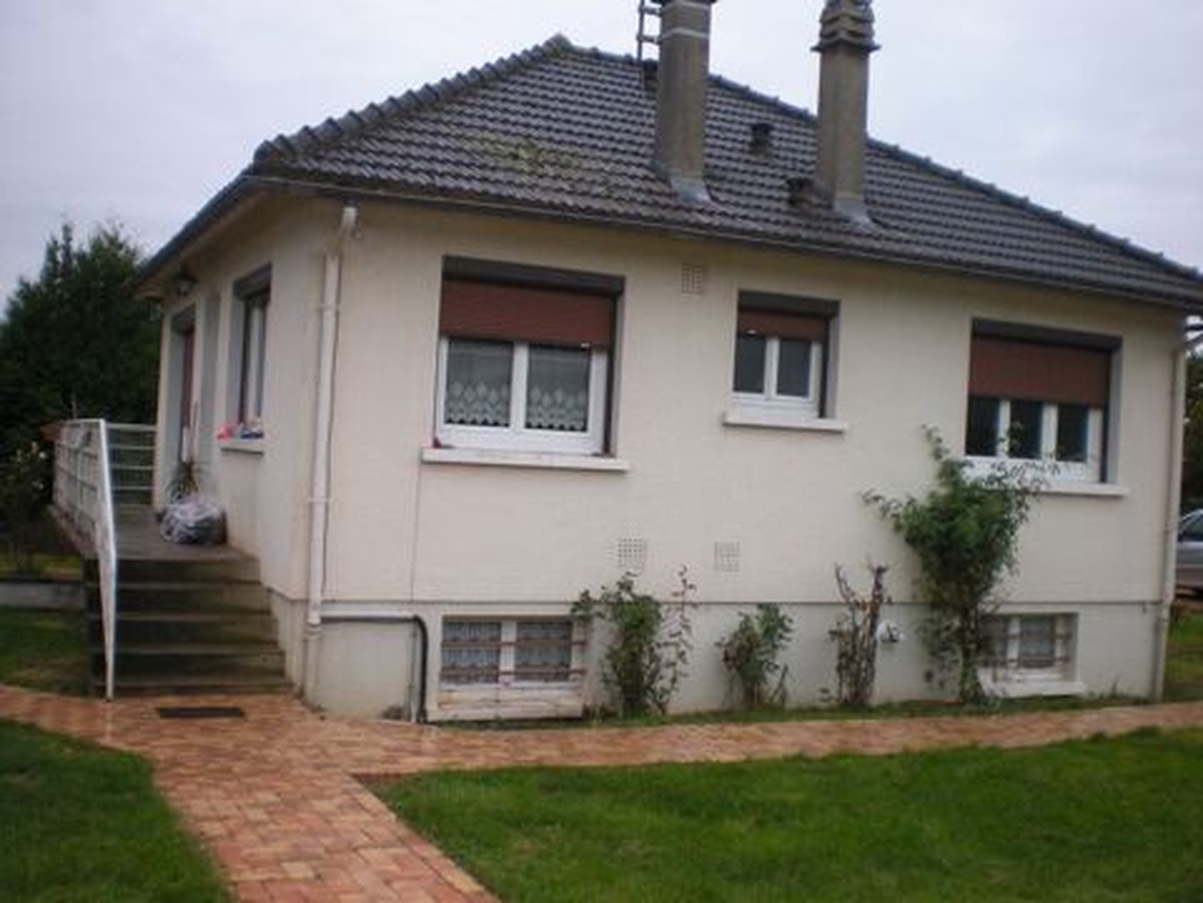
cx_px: 602
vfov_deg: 37.7
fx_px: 1321
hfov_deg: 49.0
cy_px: 452
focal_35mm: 38
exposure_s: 1/61.5
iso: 111
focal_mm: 6.3
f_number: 3.1
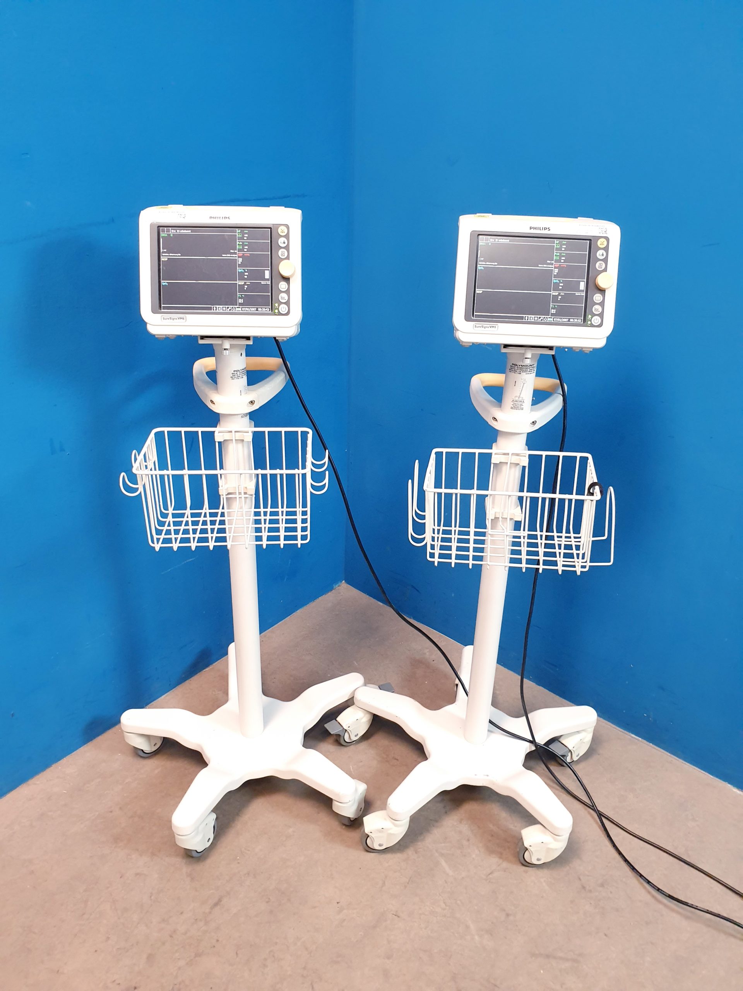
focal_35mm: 26
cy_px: 496
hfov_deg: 53.1
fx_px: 744
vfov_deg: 67.3
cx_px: 372
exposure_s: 1/33
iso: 320
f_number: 2.4
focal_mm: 4.3
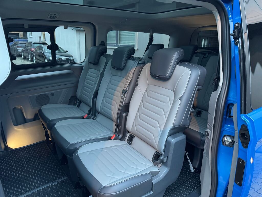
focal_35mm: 24
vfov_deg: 56.8
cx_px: 131
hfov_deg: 71.6
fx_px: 182
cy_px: 98
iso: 800
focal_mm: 6.76
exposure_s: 1/50
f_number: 1.78
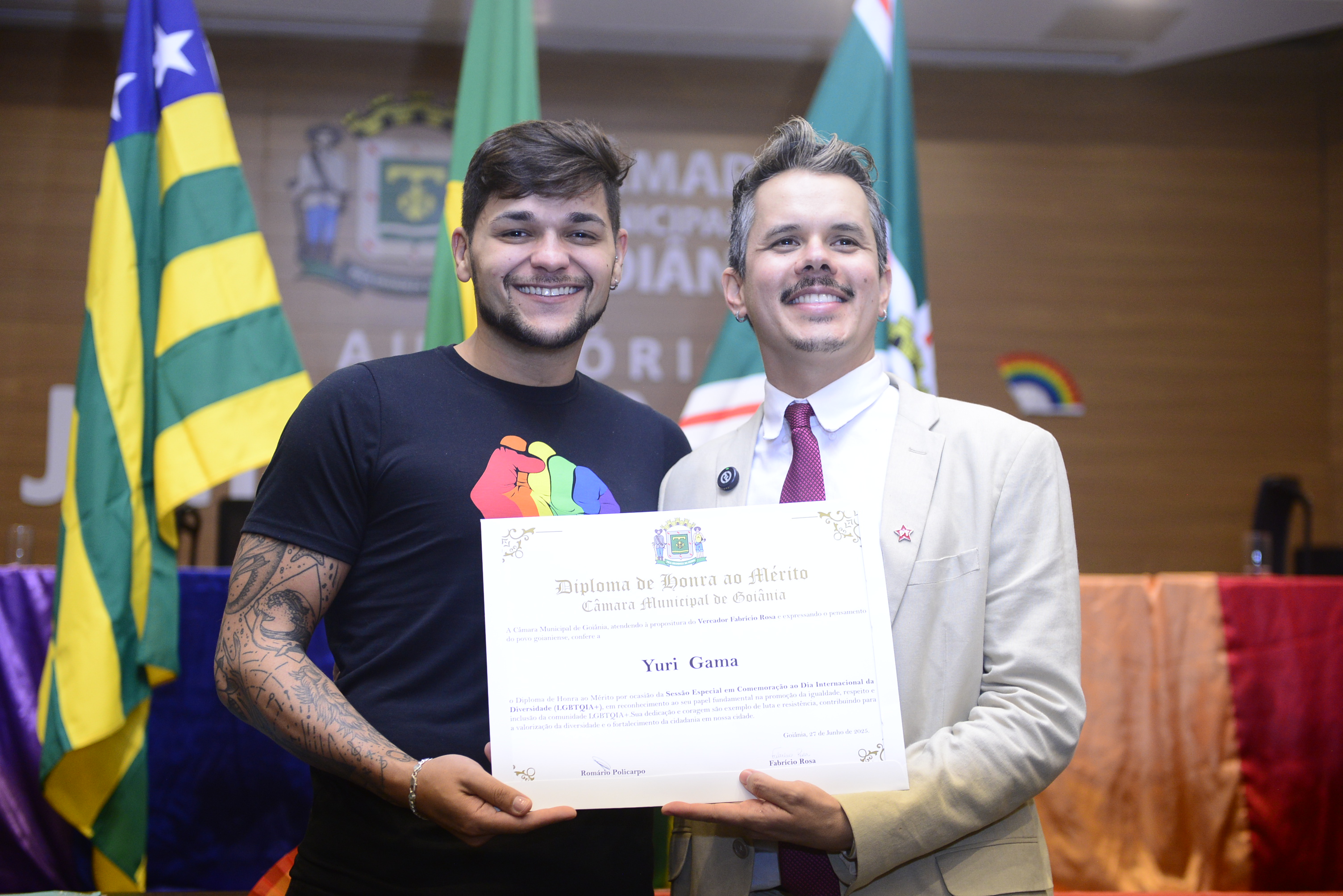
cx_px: 672
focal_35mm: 62
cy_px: 448
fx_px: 2314
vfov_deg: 21.9
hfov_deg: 32.4
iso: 2000
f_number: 4.5
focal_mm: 62
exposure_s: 1/125
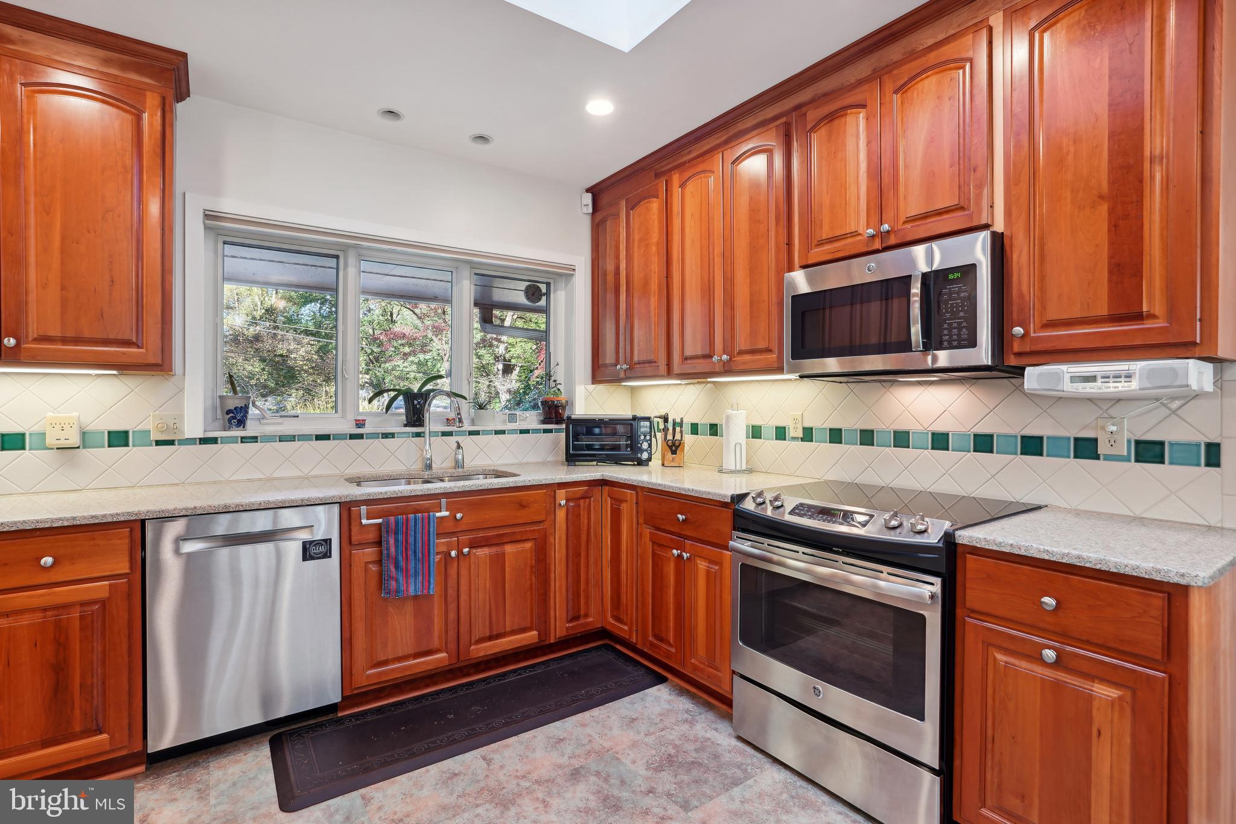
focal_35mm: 16
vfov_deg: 73.7
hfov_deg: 96.7
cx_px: 618
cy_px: 412
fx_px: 549
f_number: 8
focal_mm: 16
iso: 200
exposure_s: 1/5
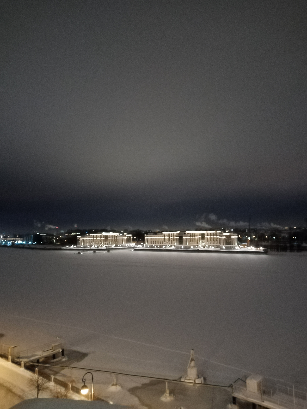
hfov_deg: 53.1
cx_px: 154
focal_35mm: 26
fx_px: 307
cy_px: 204
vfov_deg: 67.3
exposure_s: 1/14.3
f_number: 1.8
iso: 1521
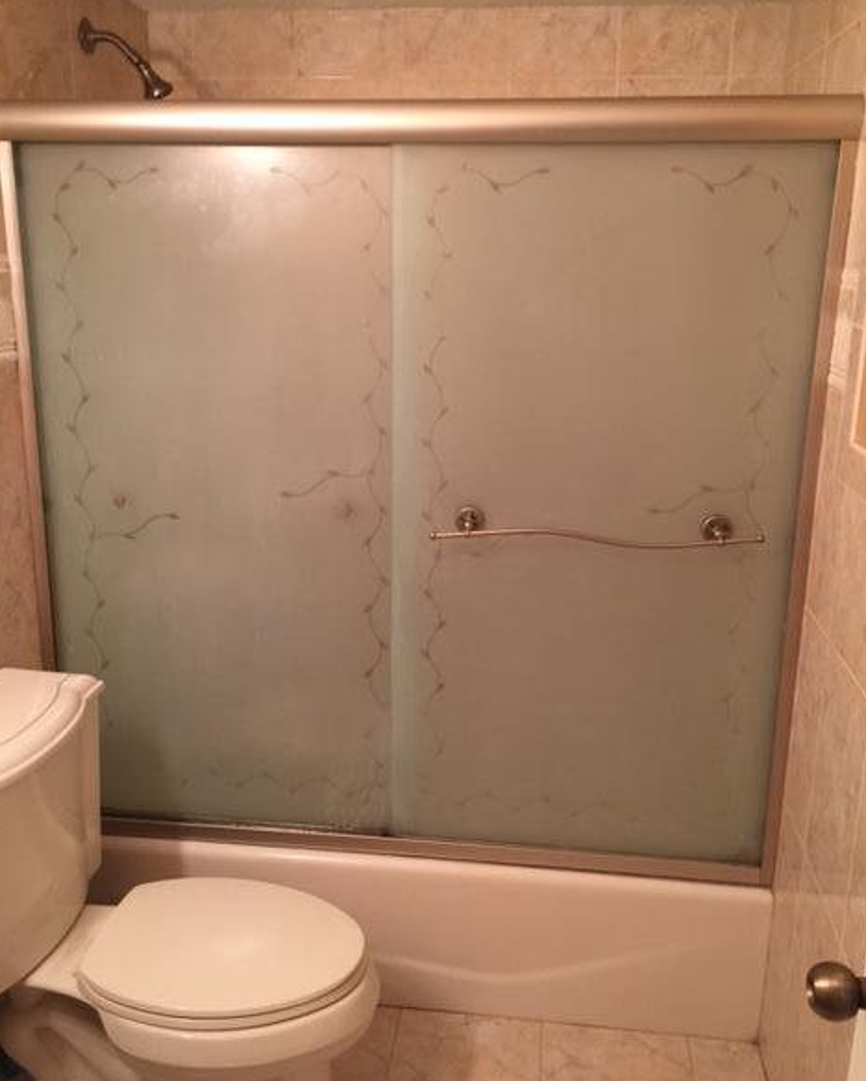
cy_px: 524
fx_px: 992
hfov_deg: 47.2
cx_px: 431
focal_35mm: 31
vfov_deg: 57.1
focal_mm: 4.15
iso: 80
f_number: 2.2
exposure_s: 1/15
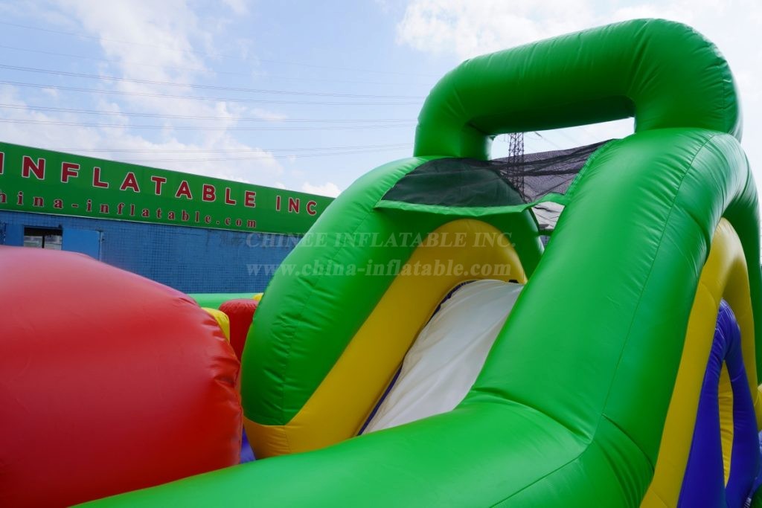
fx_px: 508
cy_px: 254
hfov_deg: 73.7
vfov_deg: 53.1
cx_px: 381
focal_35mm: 24
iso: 100
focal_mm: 16
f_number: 10
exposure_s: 1/160
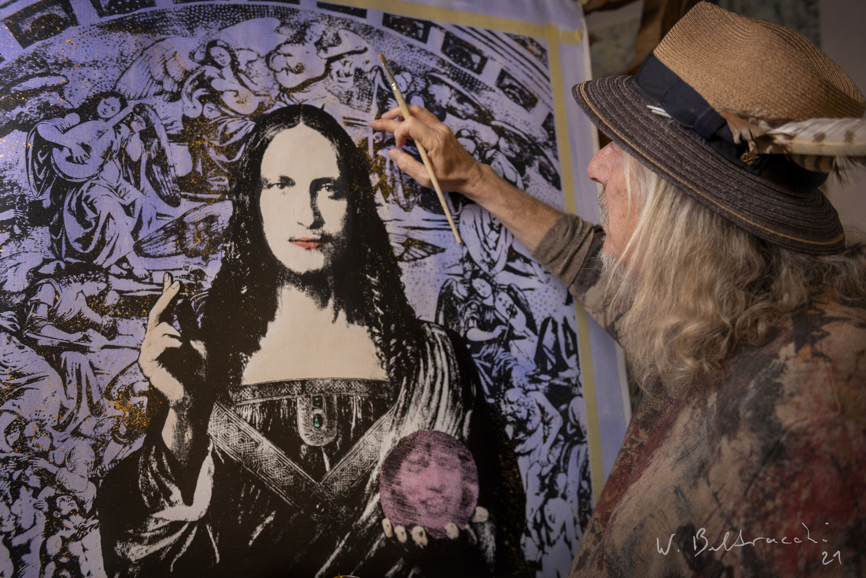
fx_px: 770
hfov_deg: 58.7
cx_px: 433
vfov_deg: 41.1
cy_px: 289
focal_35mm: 32
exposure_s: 1/200
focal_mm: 32
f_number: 3.5
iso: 400
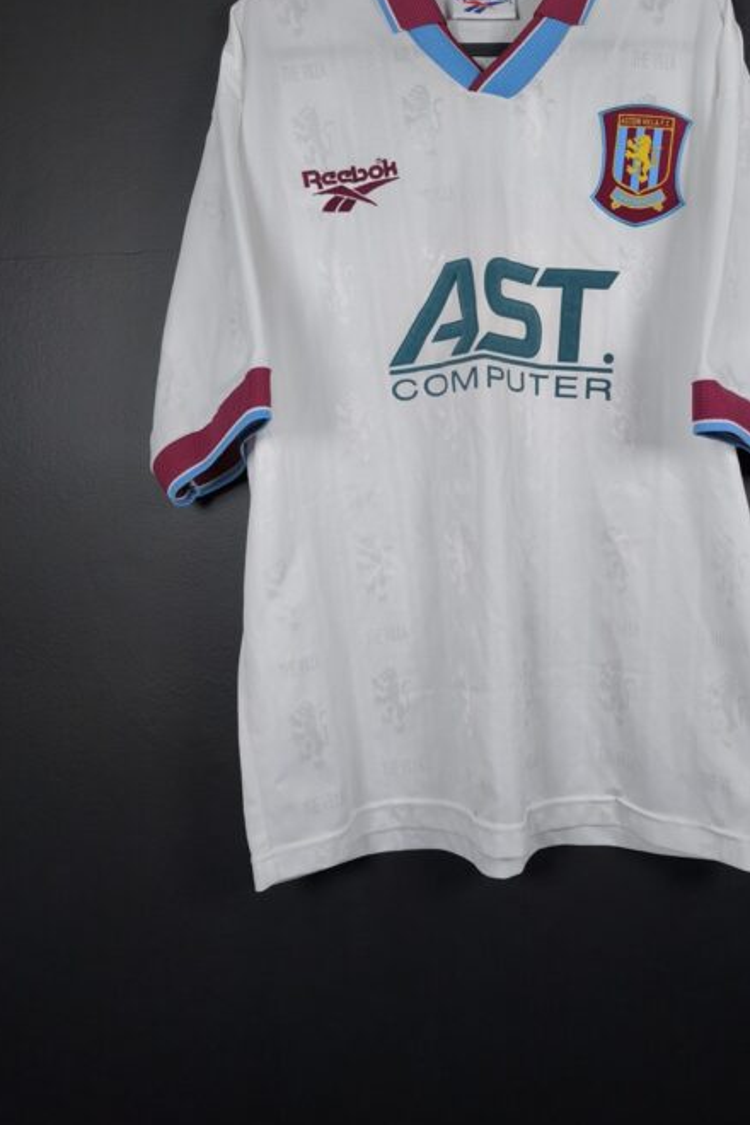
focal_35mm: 29
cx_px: 499
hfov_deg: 44.3
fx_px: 906
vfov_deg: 63.4
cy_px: 481
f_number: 1.6
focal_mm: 6.57
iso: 400
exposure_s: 1/160
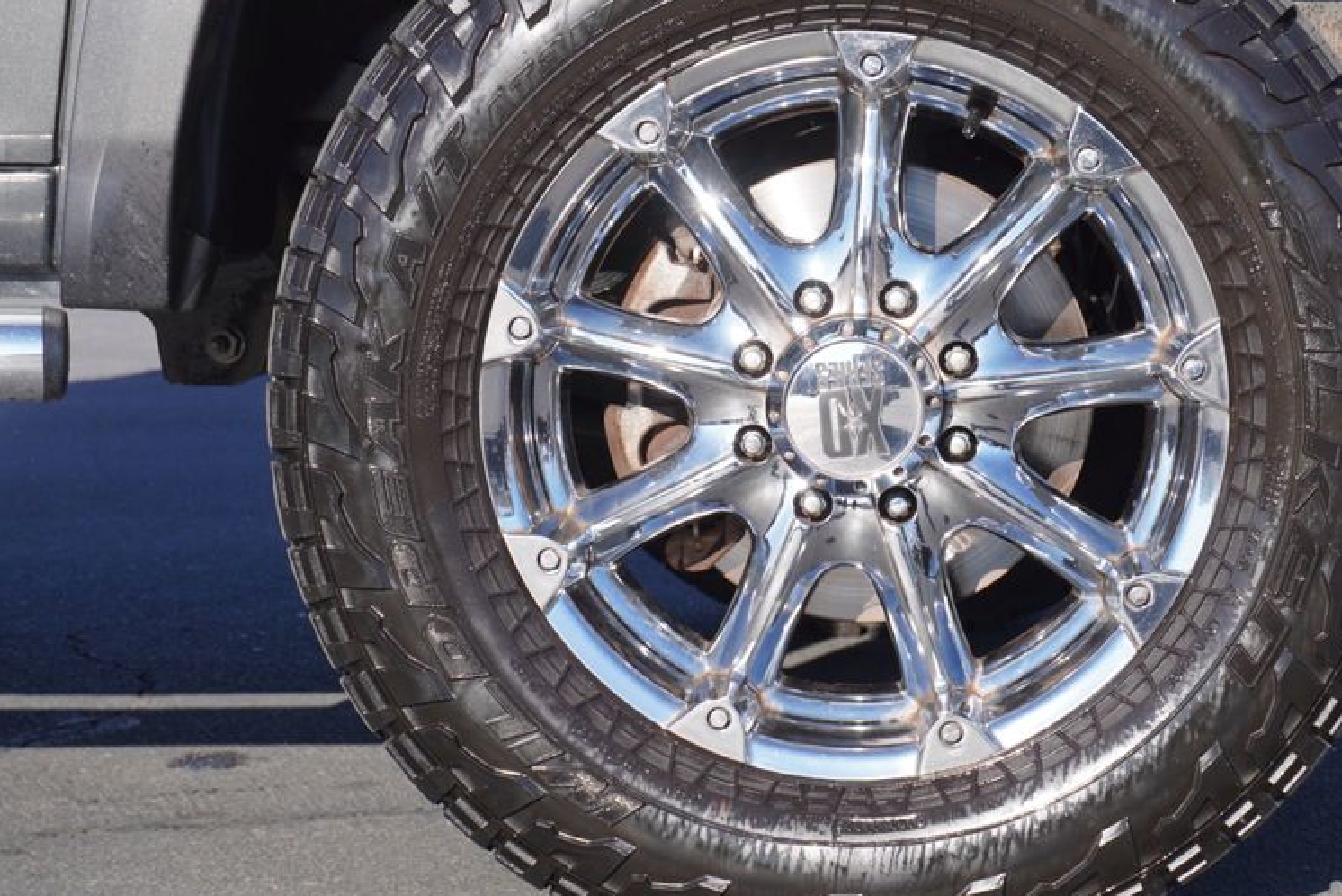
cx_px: 874
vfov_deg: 13.3
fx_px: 3841
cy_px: 396
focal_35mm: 103
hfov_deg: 19.8
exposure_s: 1/250
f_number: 7.1
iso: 100
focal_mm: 50
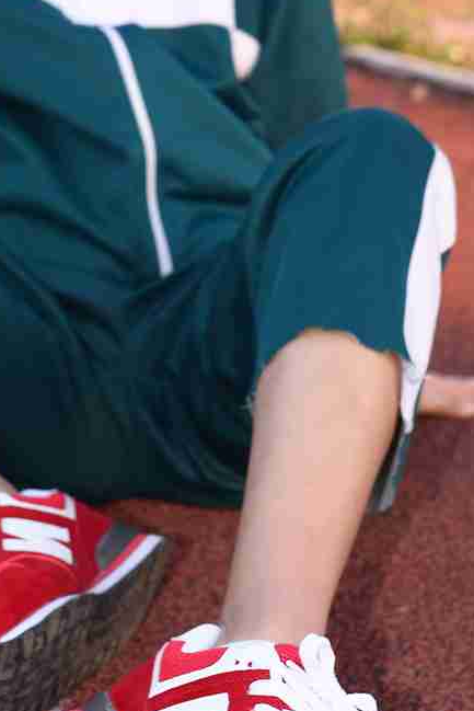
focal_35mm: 97
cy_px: 187
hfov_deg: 14.1
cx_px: 138
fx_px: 1915
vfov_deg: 20.9
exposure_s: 1/100
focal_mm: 35
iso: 100
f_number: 5.6
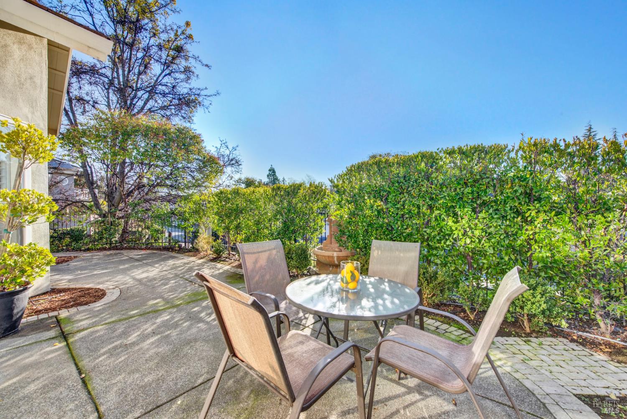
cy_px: 210
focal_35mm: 14
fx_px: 244
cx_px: 314
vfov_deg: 81.3
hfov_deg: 104.2
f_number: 14
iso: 100
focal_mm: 14
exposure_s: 1/40
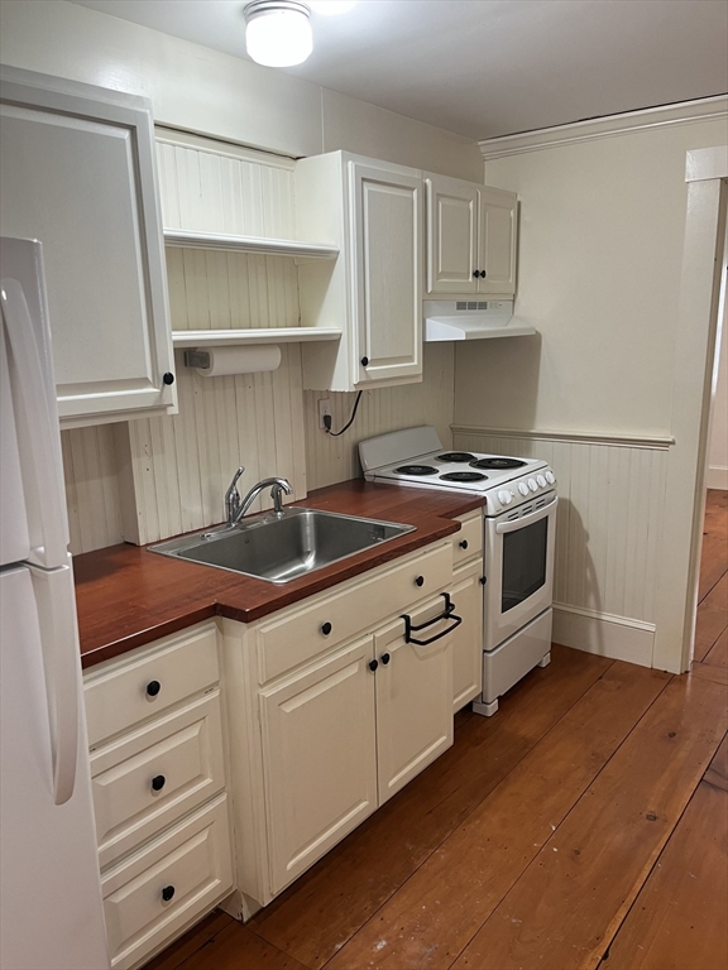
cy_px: 485
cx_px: 364
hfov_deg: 53.1
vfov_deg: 67.3
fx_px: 729
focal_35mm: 26
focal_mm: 5.1
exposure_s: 1/60
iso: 160
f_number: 1.6
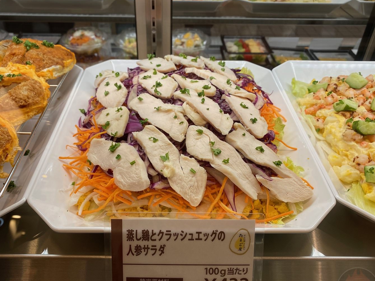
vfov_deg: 45.4
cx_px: 175
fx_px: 336
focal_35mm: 31
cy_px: 151
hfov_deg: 58.3
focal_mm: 4.25
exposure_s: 1/303
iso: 32
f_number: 1.8
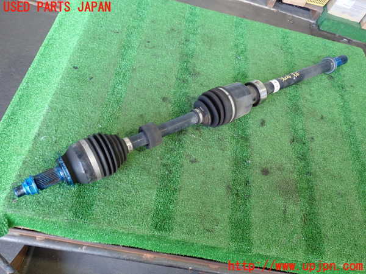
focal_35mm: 30
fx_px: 317
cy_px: 137
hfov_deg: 60.0
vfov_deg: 46.8
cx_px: 183
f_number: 2.3
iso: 200
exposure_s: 1/40
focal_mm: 5.4
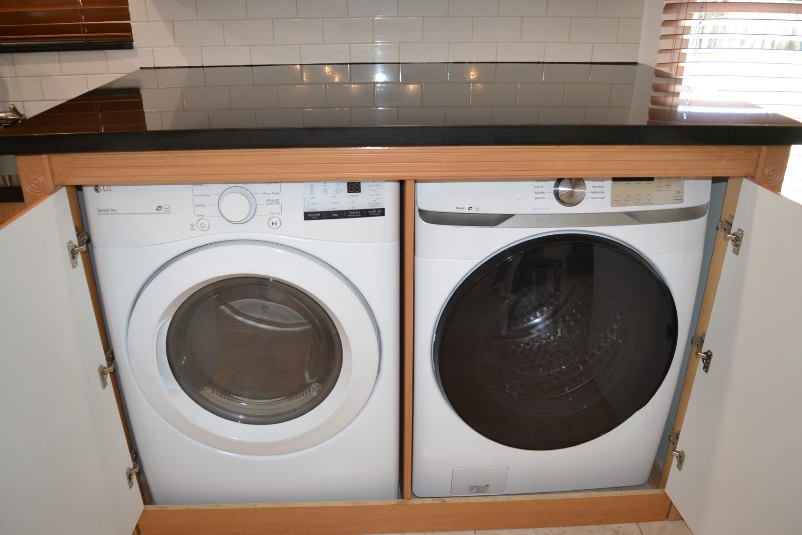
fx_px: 601
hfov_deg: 67.4
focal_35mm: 27
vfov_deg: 47.9
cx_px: 401
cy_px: 268
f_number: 3.5
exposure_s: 1/60
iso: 640
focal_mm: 18
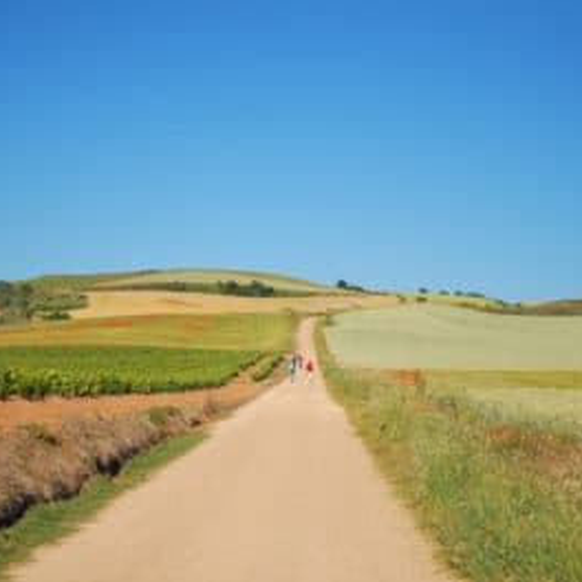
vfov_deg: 20.4
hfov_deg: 20.4
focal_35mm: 85
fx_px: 1617
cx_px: 291
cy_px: 293
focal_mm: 44
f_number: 5.3
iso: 400
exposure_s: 1/3200
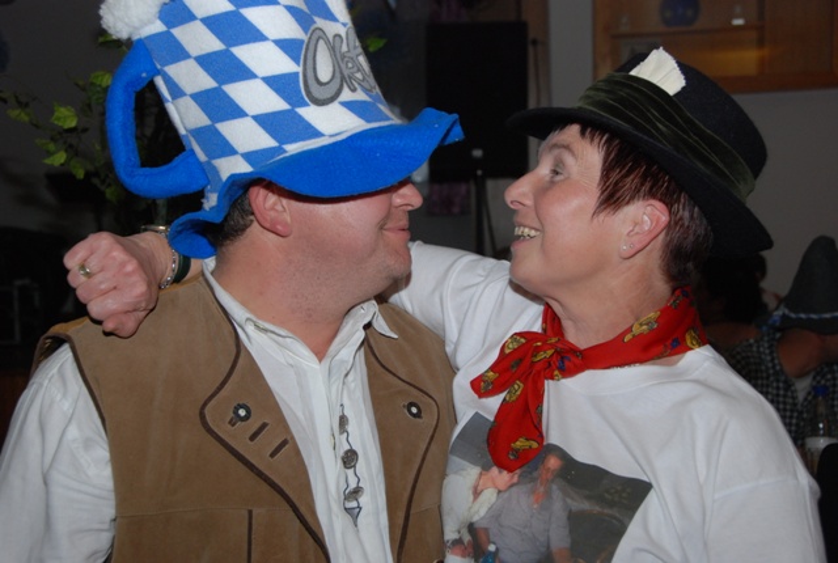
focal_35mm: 66
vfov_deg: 20.7
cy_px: 282
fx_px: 1540
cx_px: 419
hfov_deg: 30.4
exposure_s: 1/60
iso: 400
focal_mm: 44
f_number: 5.6
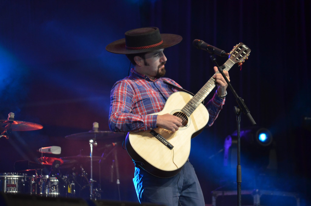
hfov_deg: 8.3
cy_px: 103
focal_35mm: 248
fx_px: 2133
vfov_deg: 5.5
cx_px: 156
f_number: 5.3
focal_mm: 165
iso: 1600
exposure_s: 1/200
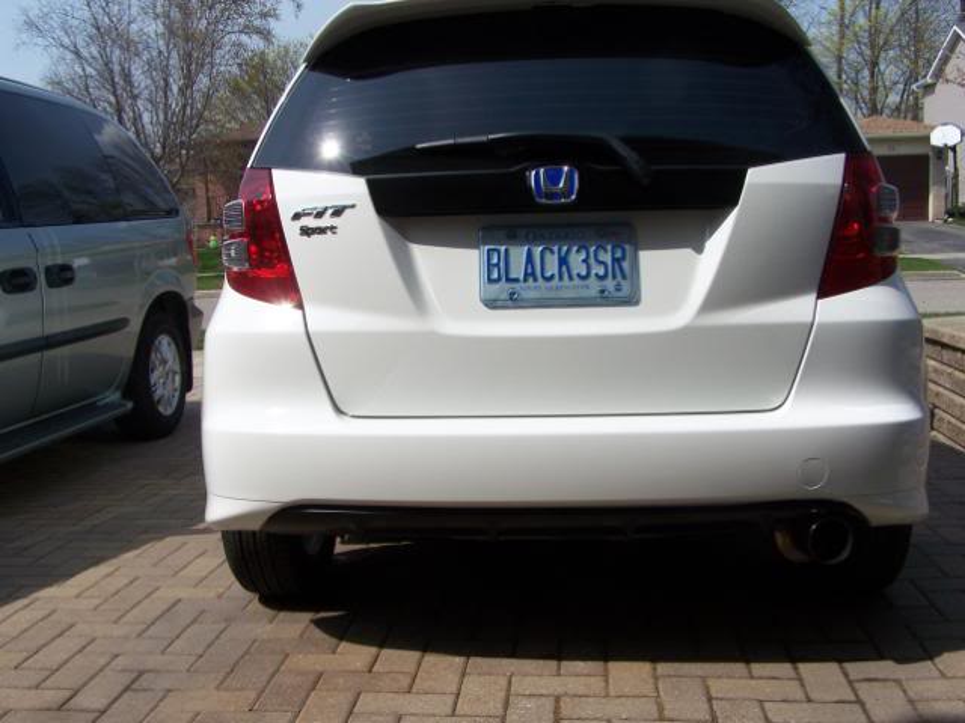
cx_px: 482
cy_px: 362
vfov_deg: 37.7
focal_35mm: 38
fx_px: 1059
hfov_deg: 49.0
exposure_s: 1/500
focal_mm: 6.3
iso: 80
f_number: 5.6
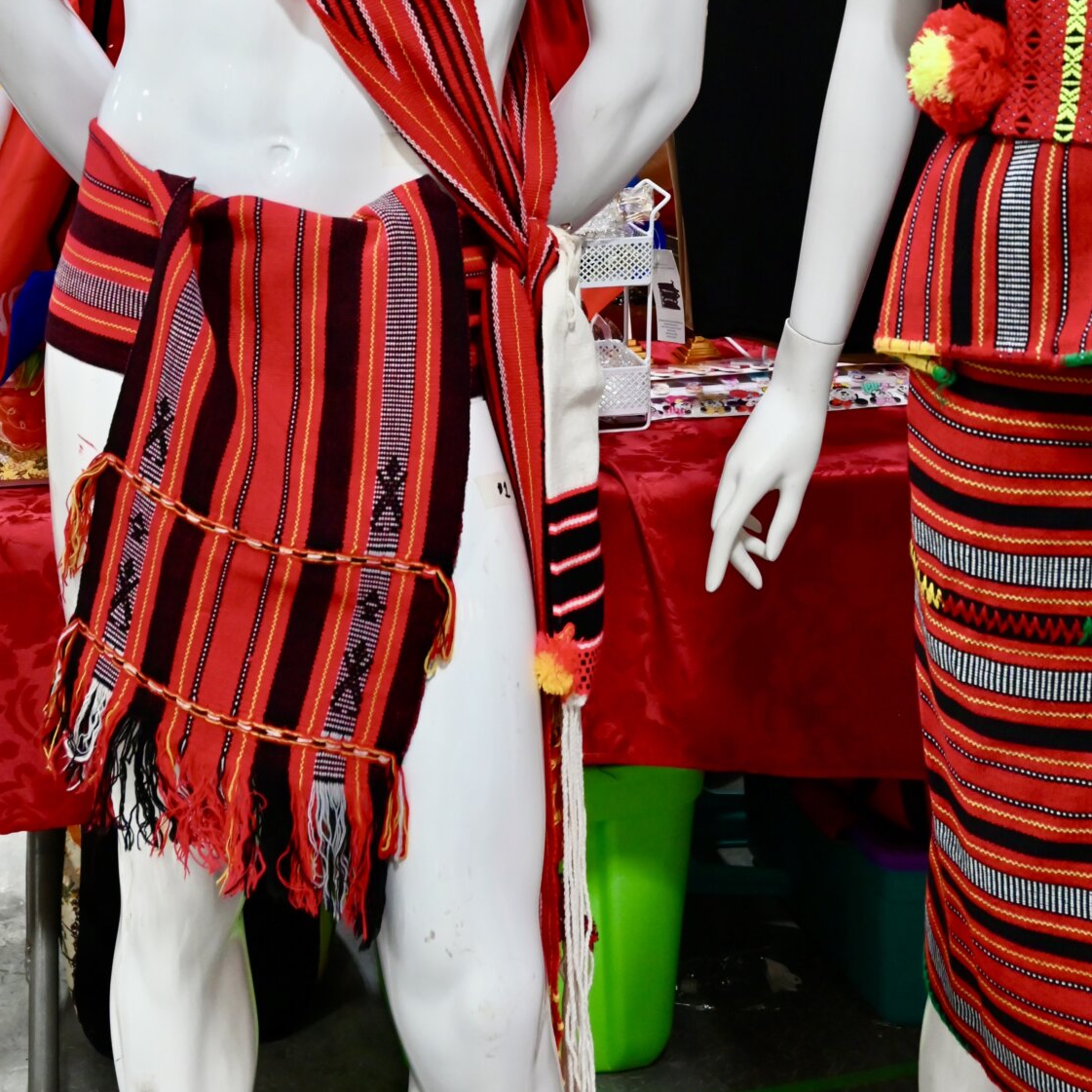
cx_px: 741
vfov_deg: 25.0
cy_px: 41
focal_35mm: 66
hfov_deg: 25.9
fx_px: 2356
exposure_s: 1/40
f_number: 6.3
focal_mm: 34
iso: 2500
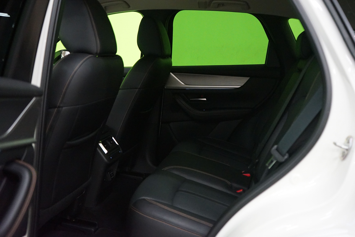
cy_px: 118
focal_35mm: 36
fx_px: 355
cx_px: 178
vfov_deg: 36.9
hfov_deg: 53.1
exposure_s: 1/40
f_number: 4
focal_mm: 36
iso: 6400
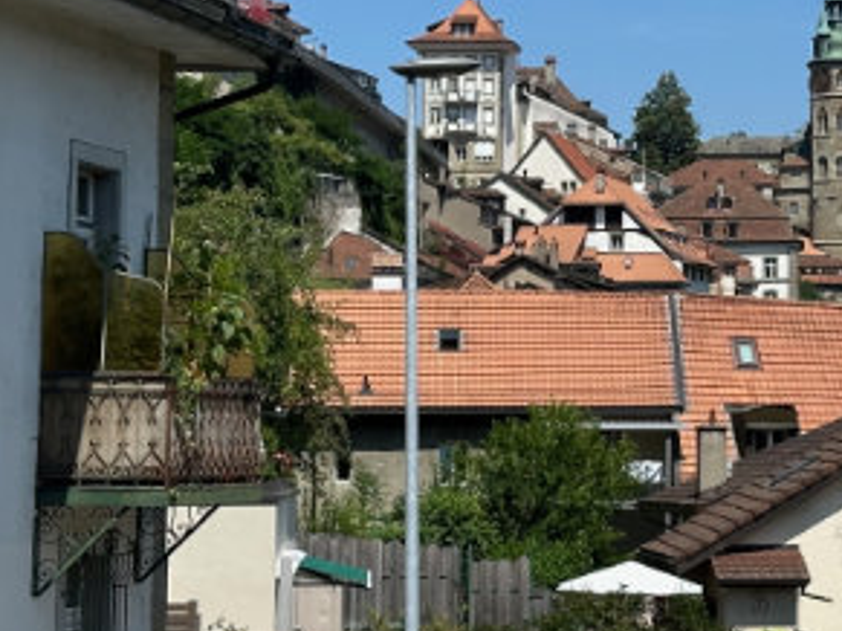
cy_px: 197
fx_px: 3209
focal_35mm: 132
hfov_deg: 14.7
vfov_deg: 11.2
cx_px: 848
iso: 64
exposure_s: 1/5000
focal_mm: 6.9
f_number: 1.8
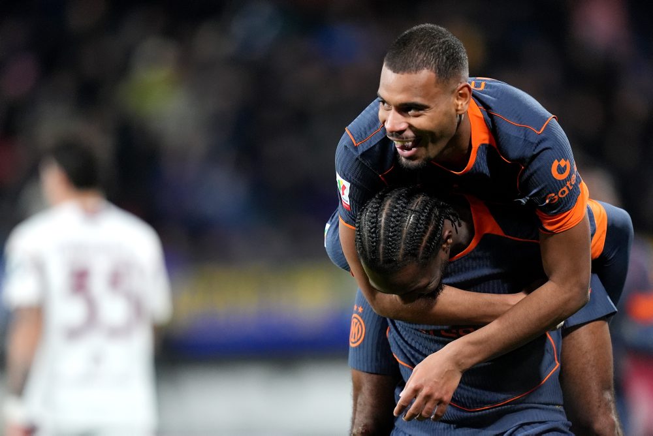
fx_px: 7259
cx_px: 326
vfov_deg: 3.4
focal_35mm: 400
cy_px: 218
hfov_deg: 5.2
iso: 3200
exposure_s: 1/1600
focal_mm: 400
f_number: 2.8
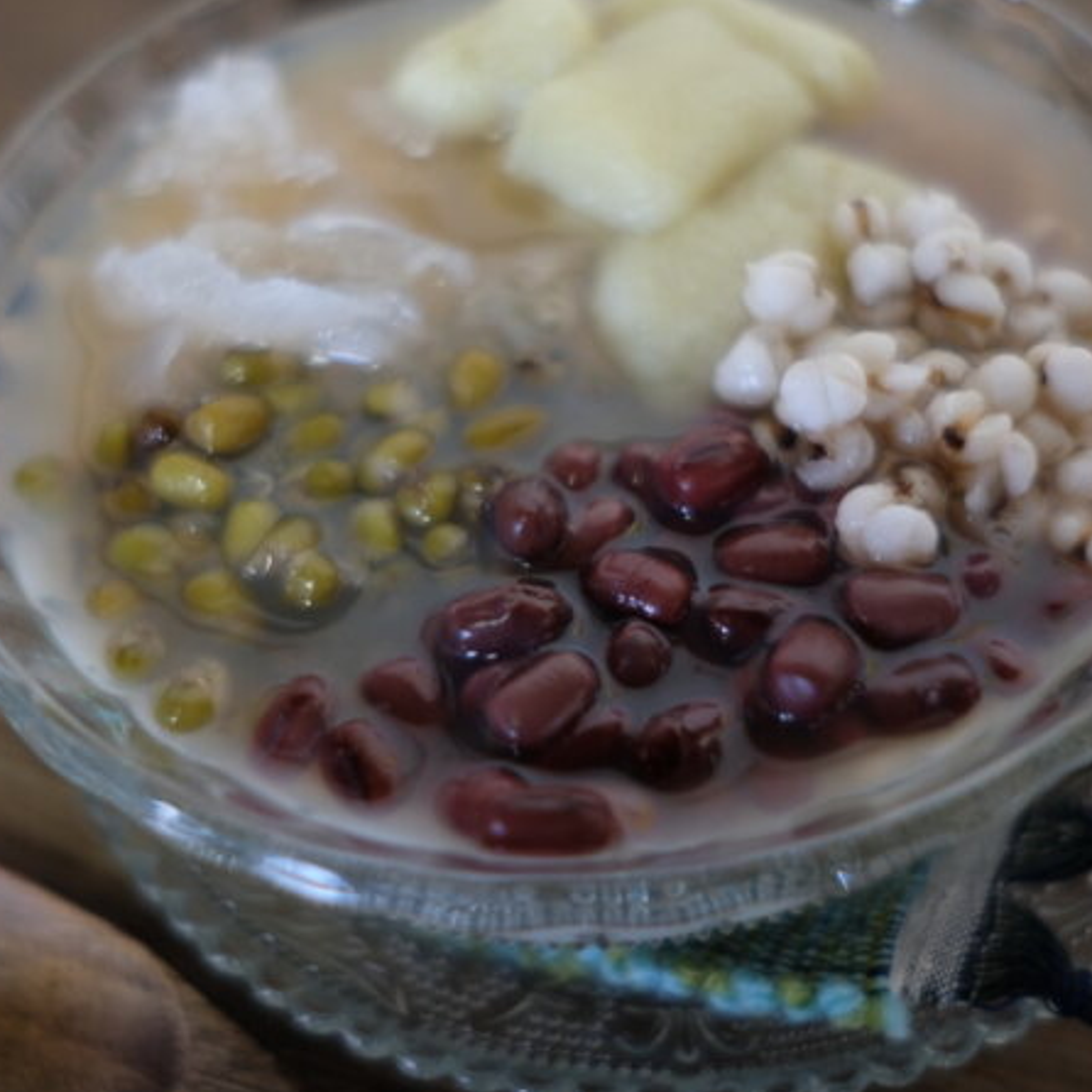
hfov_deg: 34.0
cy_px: 487
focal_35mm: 50
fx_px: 1785
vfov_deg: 34.0
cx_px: 570
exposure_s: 1/125
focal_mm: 23
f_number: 2
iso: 500
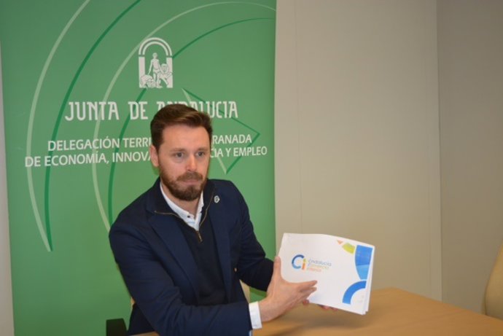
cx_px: 252
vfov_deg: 29.9
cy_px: 168
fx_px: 629
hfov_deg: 43.6
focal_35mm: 45
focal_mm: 30
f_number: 4.2
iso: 400
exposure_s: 1/125
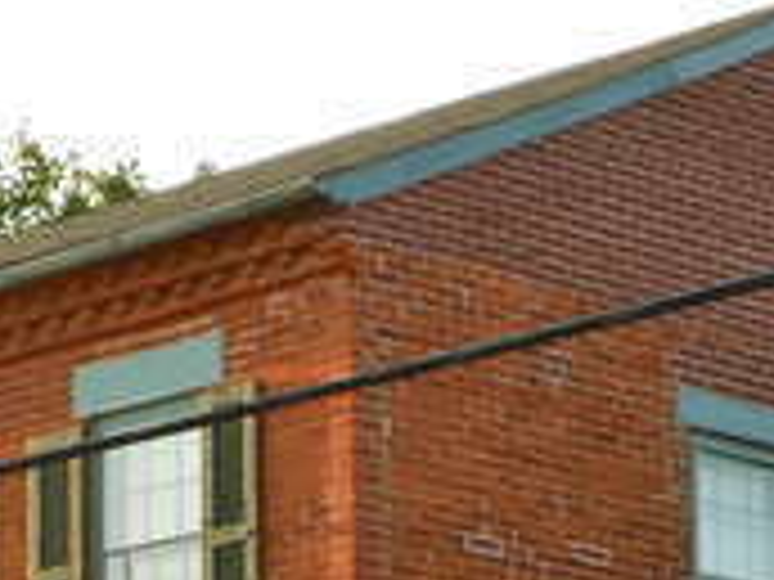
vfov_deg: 5.6
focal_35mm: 260
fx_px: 5813
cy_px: 980
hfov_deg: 7.6
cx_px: 68
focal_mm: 10
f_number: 4.9
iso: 80
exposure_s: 1/80
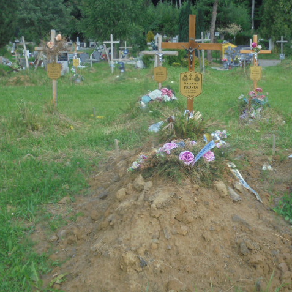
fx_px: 487
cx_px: 189
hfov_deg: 33.2
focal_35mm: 51
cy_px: 146
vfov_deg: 33.4
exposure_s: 1/200
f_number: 4.5
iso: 100
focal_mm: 7.8
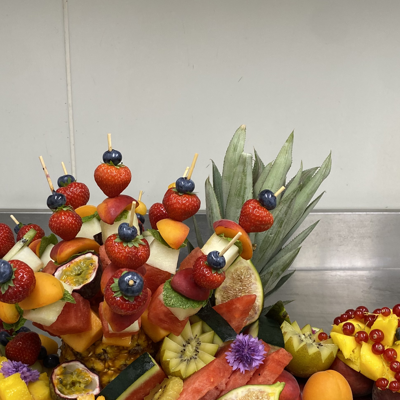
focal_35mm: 48
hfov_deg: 35.3
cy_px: 298
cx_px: 165
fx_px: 628
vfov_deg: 34.6
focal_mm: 4.25
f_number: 1.8
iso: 80
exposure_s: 1/50
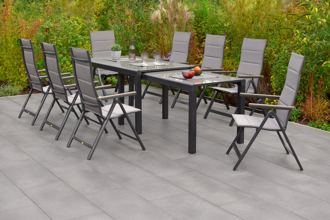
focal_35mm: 52
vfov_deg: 25.8
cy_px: 110
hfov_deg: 37.9
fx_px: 481
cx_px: 165
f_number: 2.8
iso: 125
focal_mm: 35
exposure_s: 1/1250
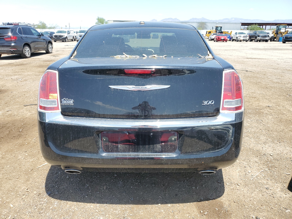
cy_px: 110
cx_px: 146
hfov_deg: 67.3
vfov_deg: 53.1
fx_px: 219
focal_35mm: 26
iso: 50
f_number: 1.5
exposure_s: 1/1429
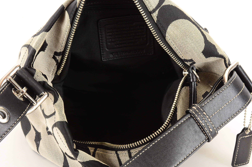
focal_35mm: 53
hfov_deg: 37.8
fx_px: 367
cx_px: 114
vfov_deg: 25.6
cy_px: 86
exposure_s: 1/60
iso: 320
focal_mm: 29
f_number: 11
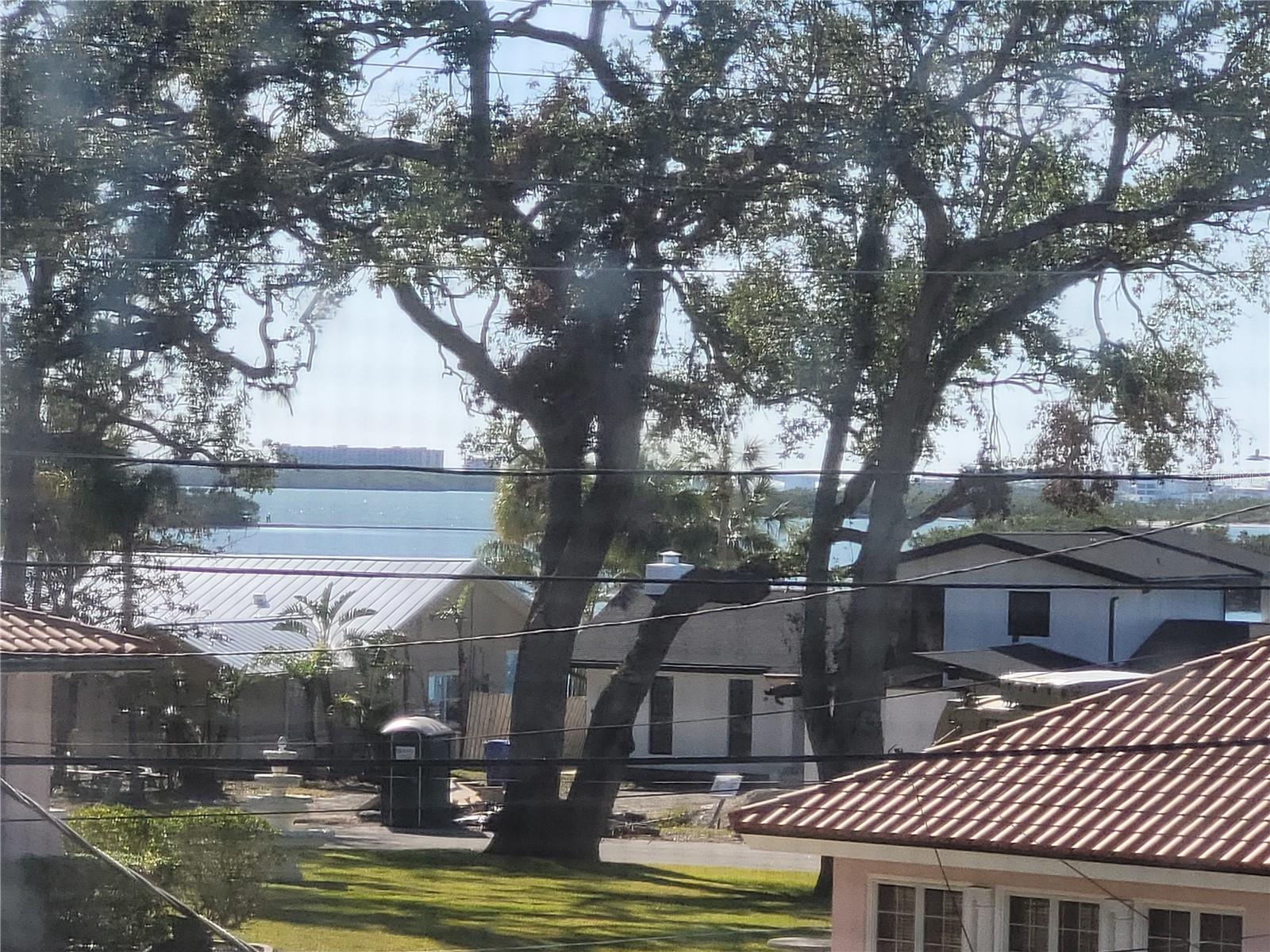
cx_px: 635
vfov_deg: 19.4
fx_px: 2788
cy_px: 476
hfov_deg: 25.7
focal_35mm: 76
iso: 25
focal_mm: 7.12
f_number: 2.4
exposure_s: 1/559
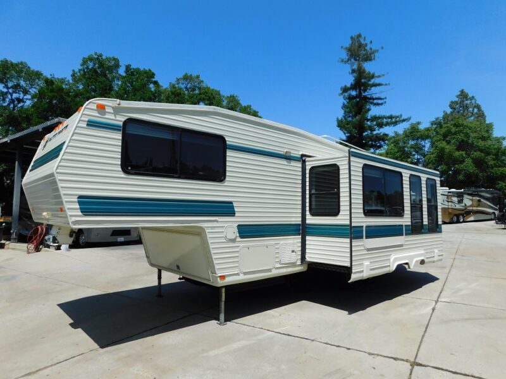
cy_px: 190
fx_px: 336
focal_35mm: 23
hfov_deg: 73.9
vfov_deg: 58.9
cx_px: 253
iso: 125
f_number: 6
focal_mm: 4
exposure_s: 1/640
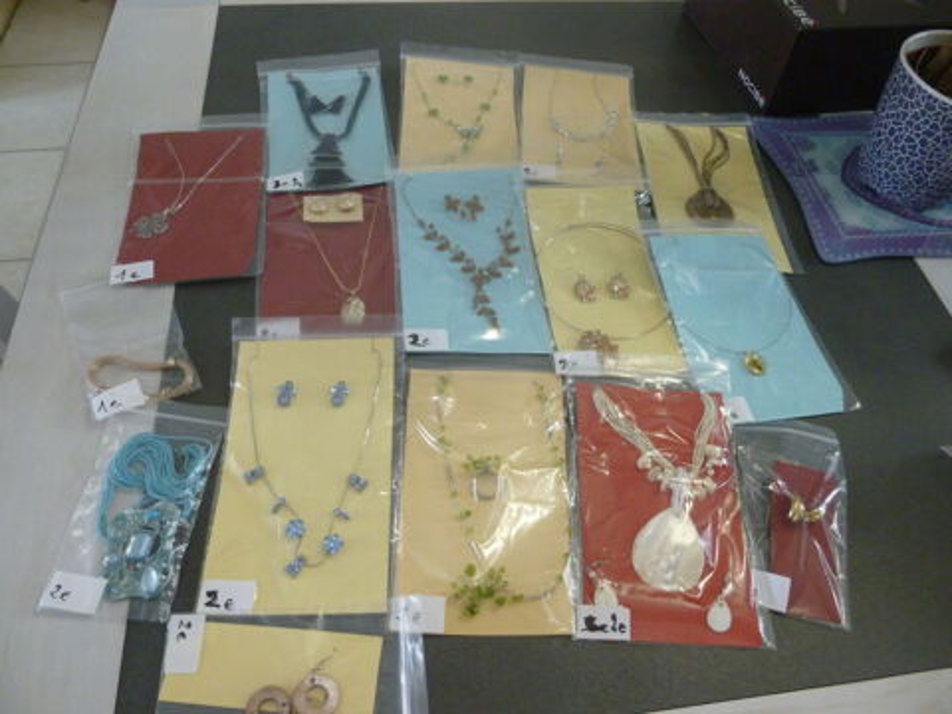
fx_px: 688
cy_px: 357
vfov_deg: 54.9
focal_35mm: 25
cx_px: 476
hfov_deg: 69.4
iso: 400
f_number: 3.1
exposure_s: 1/60
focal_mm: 4.5
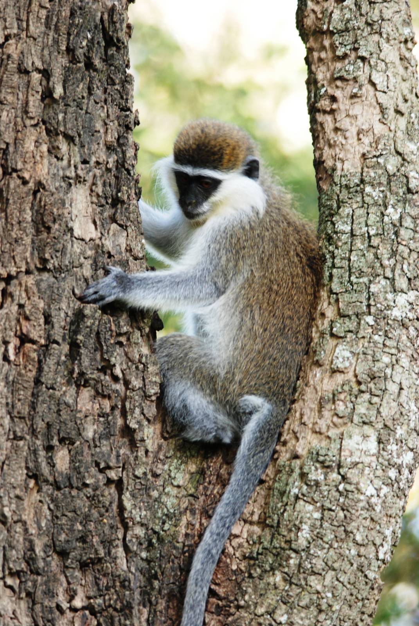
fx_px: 6528
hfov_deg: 3.7
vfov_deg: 5.5
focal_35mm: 375
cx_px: 210
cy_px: 313
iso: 400
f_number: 6
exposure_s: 1/50
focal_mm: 250
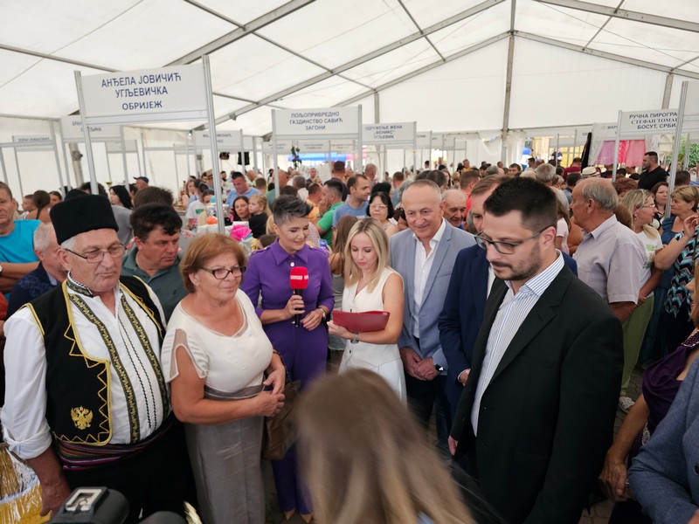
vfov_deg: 58.9
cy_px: 262
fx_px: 464
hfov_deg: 73.9
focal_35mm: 23
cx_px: 350
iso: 640
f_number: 1.7
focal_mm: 6.3
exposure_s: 1/40
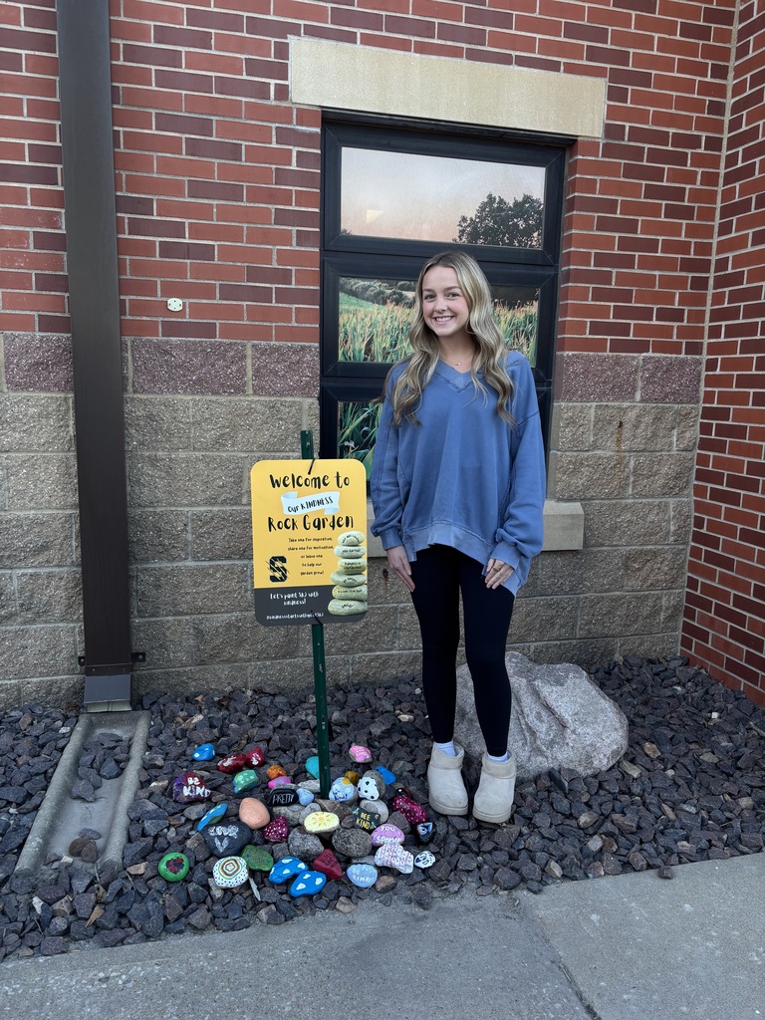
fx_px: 766
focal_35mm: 26
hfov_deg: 53.1
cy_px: 510
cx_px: 382
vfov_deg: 67.3
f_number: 1.6
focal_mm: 5.96
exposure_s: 1/121
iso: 50
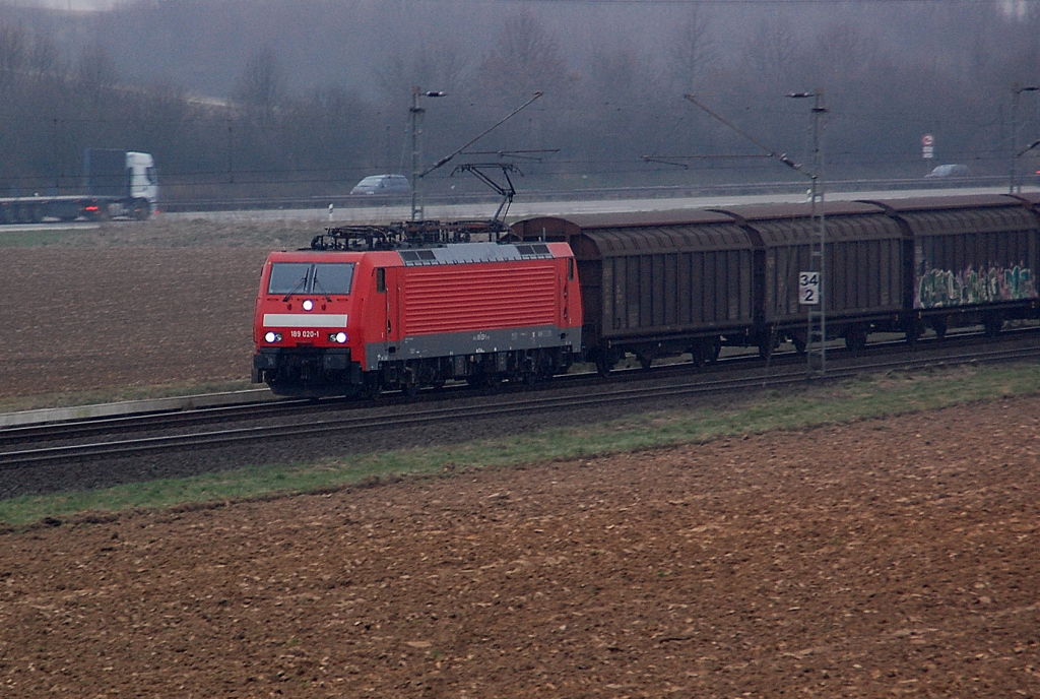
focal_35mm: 300
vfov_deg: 4.6
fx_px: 8687
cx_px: 520
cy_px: 350
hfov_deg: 6.9
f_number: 6.3
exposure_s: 1/100
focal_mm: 200
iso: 800
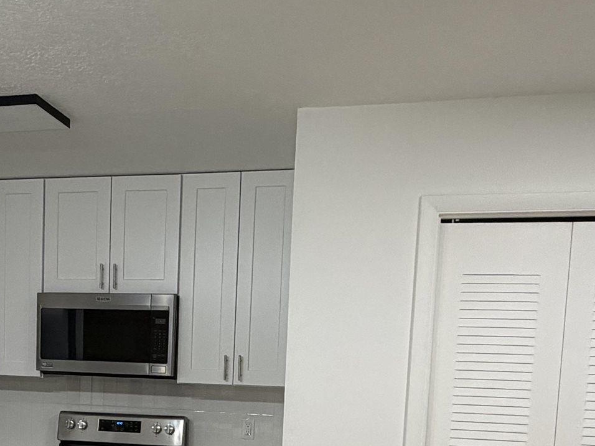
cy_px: 442
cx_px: 184
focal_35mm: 45
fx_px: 773
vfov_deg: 30.1
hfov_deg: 41.4
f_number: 2.2
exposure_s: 1/120
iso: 250
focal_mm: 2.22
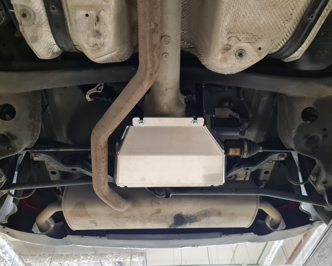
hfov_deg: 62.2
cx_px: 175
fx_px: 275
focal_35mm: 28
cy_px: 135
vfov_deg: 51.5
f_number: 1.8
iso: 400
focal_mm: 5.4
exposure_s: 1/50
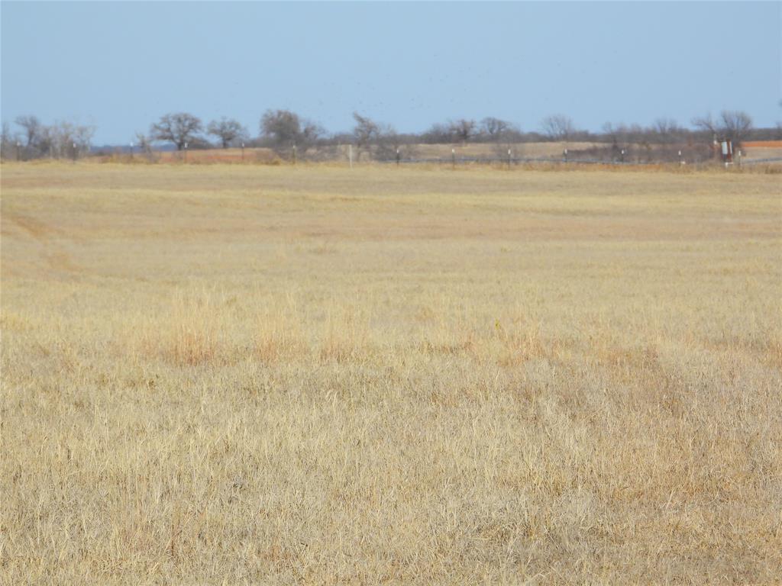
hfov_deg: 5.0
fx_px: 9036
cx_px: 391
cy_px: 293
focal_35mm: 400
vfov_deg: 3.7
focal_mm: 71.9
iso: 100
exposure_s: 1/1000
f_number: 5
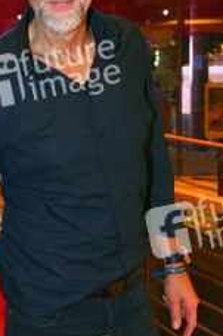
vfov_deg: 27.3
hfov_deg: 18.4
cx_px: 87
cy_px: 149
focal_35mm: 74
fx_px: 689
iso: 2000
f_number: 5.6
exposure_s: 1/100
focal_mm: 42
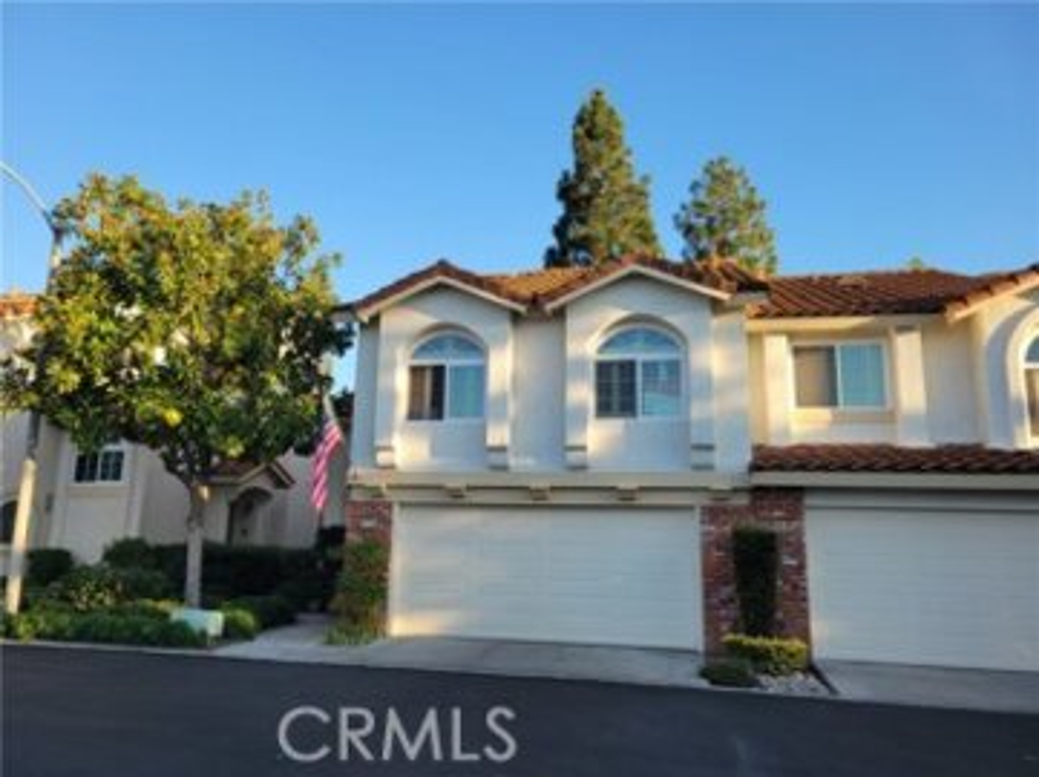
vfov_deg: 53.0
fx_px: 780
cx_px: 520
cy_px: 388
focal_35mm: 26
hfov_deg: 67.4
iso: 40
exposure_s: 1/640
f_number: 1.8
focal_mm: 5.4
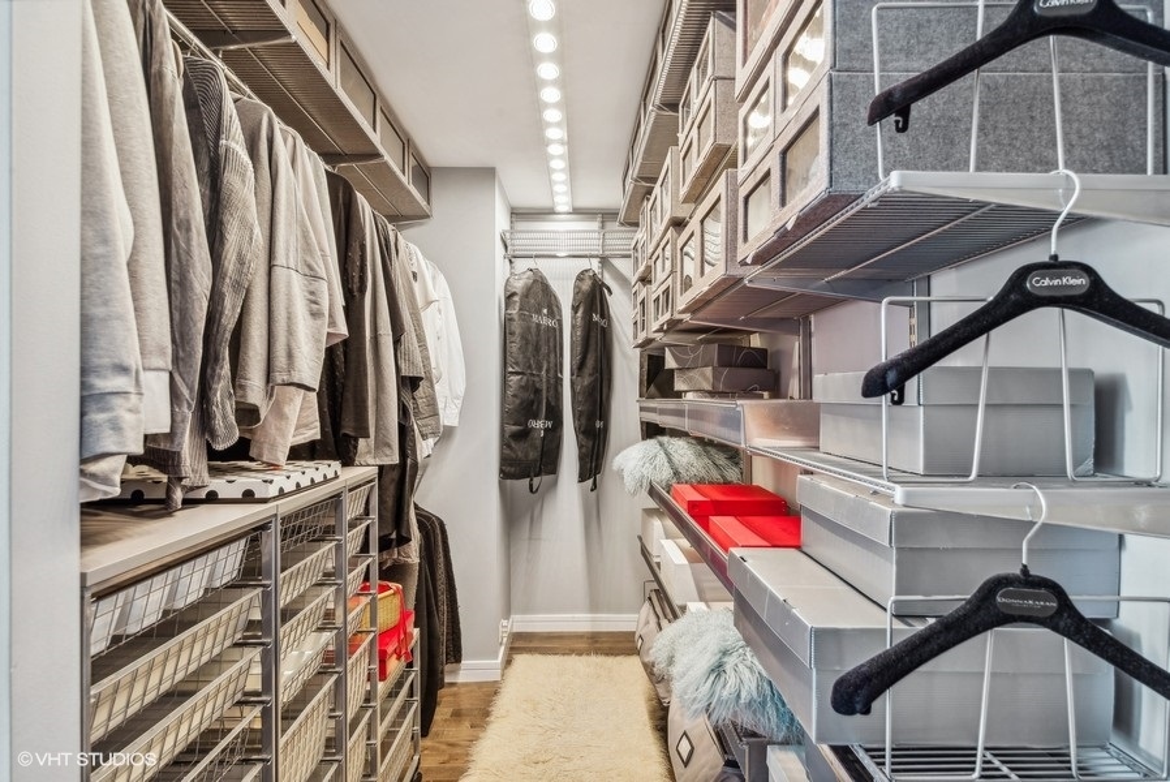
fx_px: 650
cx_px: 585
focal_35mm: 20
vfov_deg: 62.0
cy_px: 391
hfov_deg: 83.9
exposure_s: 1.3
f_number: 8
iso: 200
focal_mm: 20
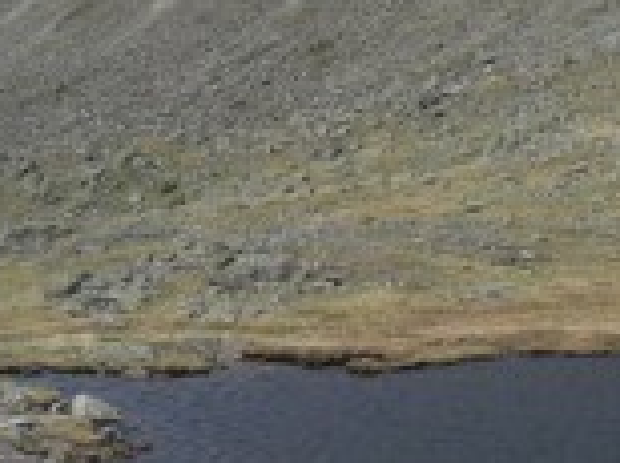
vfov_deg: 14.5
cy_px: 97
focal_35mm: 101
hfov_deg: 19.3
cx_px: 495
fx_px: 1806
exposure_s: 1/500
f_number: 5.6
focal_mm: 6
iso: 80
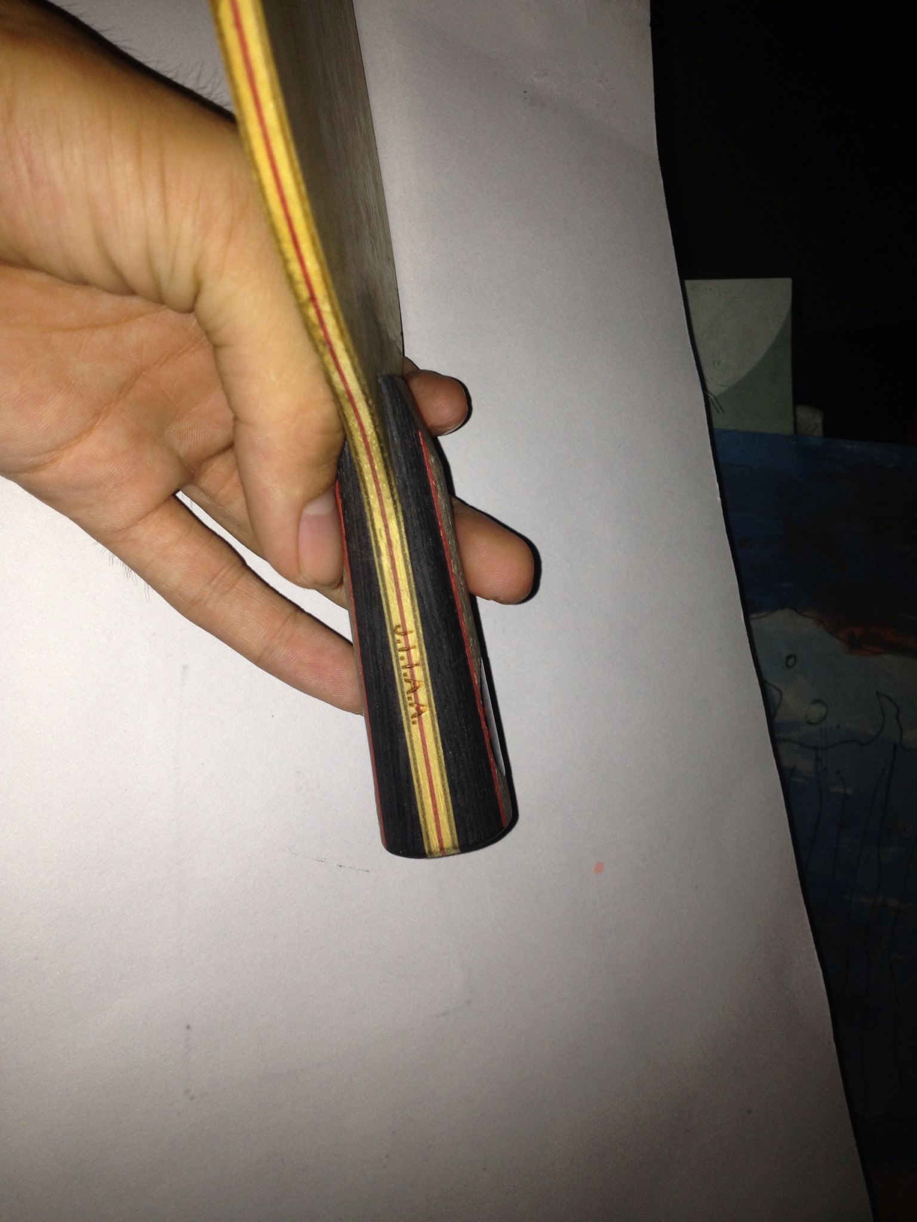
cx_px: 458
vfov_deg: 52.6
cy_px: 611
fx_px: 1236
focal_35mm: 35
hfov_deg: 40.7
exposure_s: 1/48
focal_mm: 4.28
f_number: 2.4
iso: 50
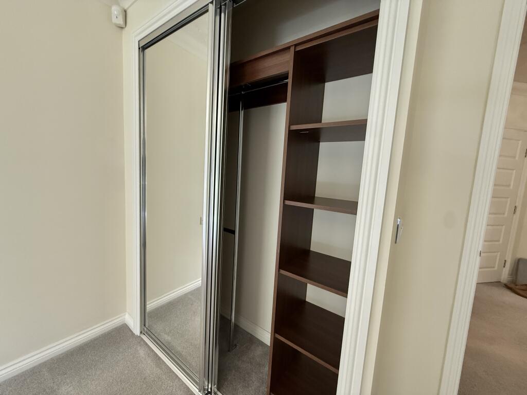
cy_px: 198
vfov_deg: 85.7
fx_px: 213
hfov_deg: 102.1
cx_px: 264
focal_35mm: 14
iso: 320
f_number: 2.2
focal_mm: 2.22
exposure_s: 1/100
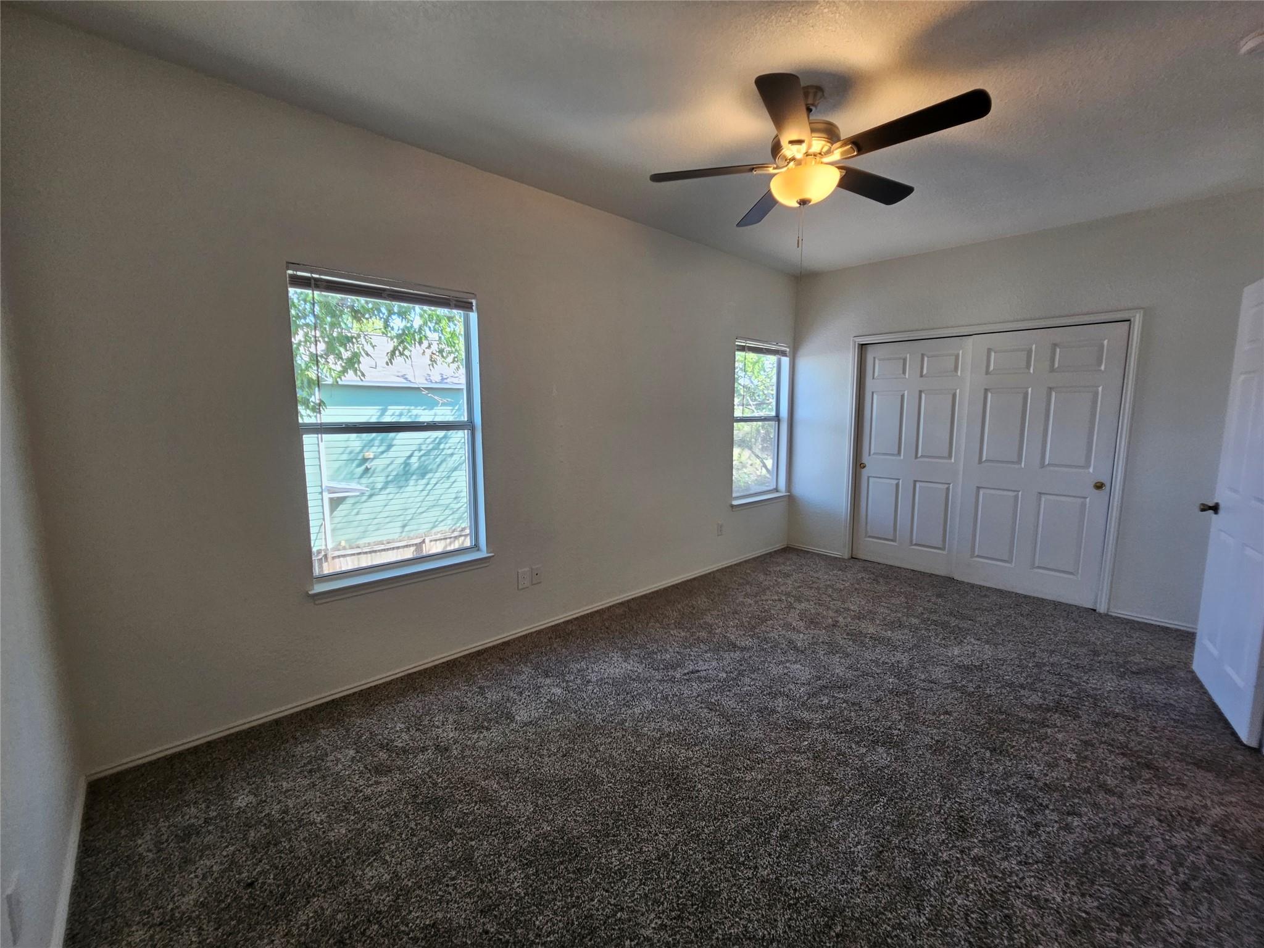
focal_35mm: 13
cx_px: 632
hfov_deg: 106.2
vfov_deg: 89.9
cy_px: 474
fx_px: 475
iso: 125
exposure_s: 1/77.4
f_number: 2.2
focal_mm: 2.2
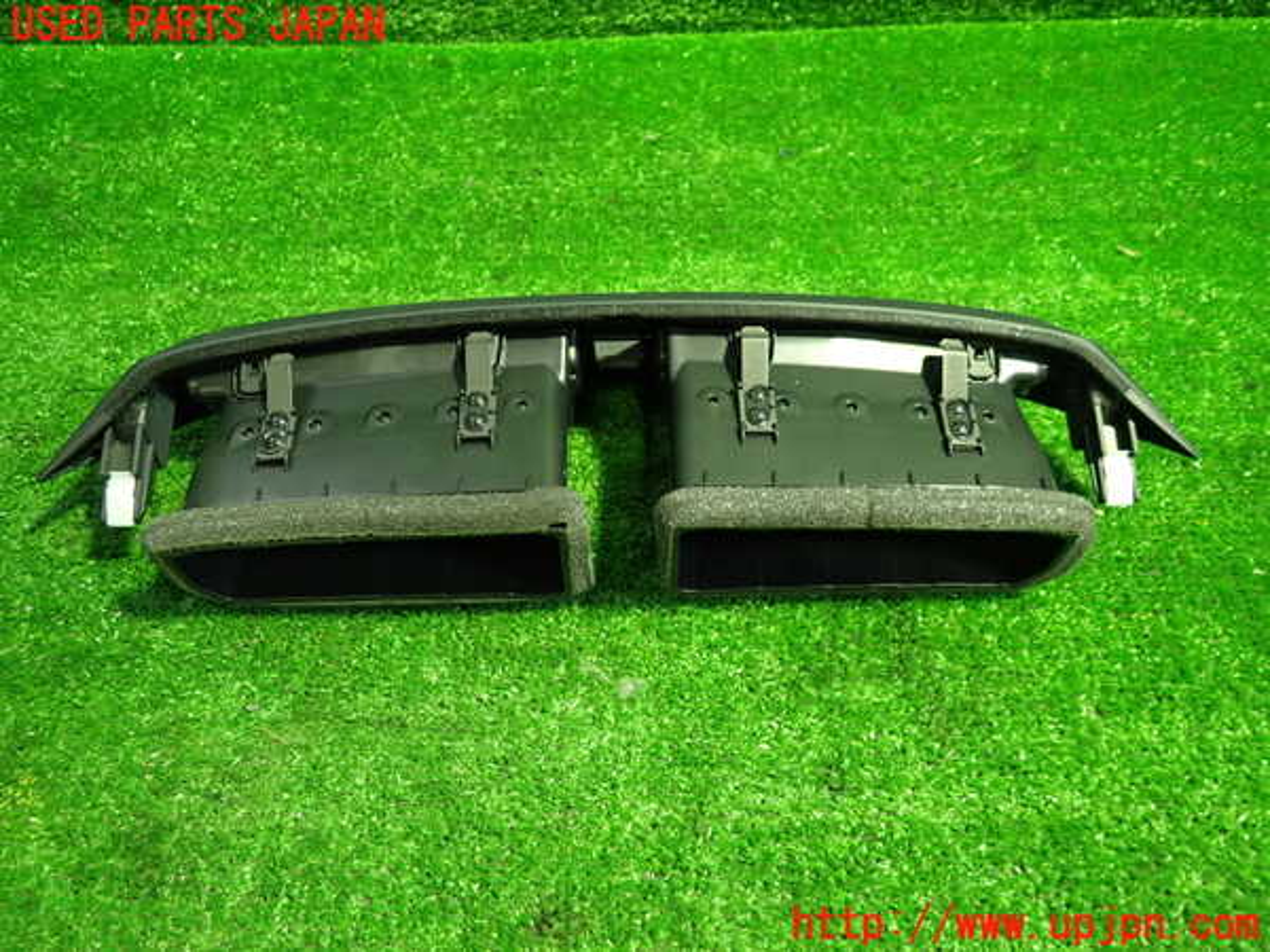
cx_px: 635
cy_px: 476
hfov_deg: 69.4
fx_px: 917
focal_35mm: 25
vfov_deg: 54.9
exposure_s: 1/30
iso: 400
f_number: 2
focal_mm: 4.5
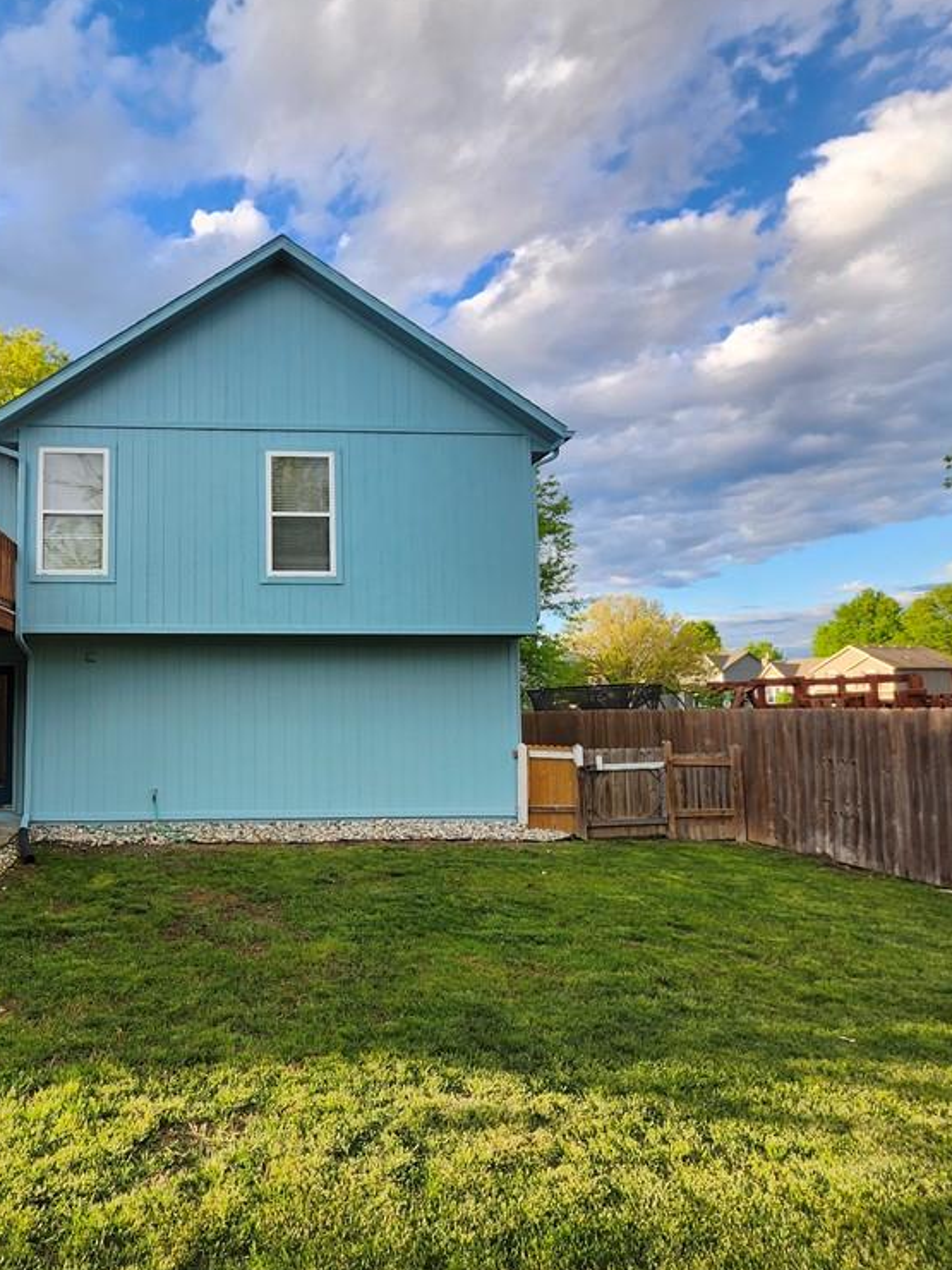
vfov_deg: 87.7
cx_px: 254
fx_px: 660
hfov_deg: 67.6
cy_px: 647
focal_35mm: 18
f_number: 2.2
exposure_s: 1/331
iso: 40
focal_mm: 1.74
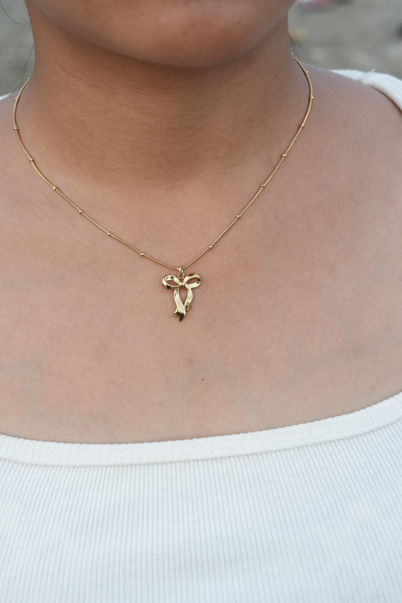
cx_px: 201
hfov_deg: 27.0
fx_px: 837
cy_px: 302
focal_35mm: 50
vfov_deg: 39.6
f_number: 8
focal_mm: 50
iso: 3200
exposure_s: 1/200
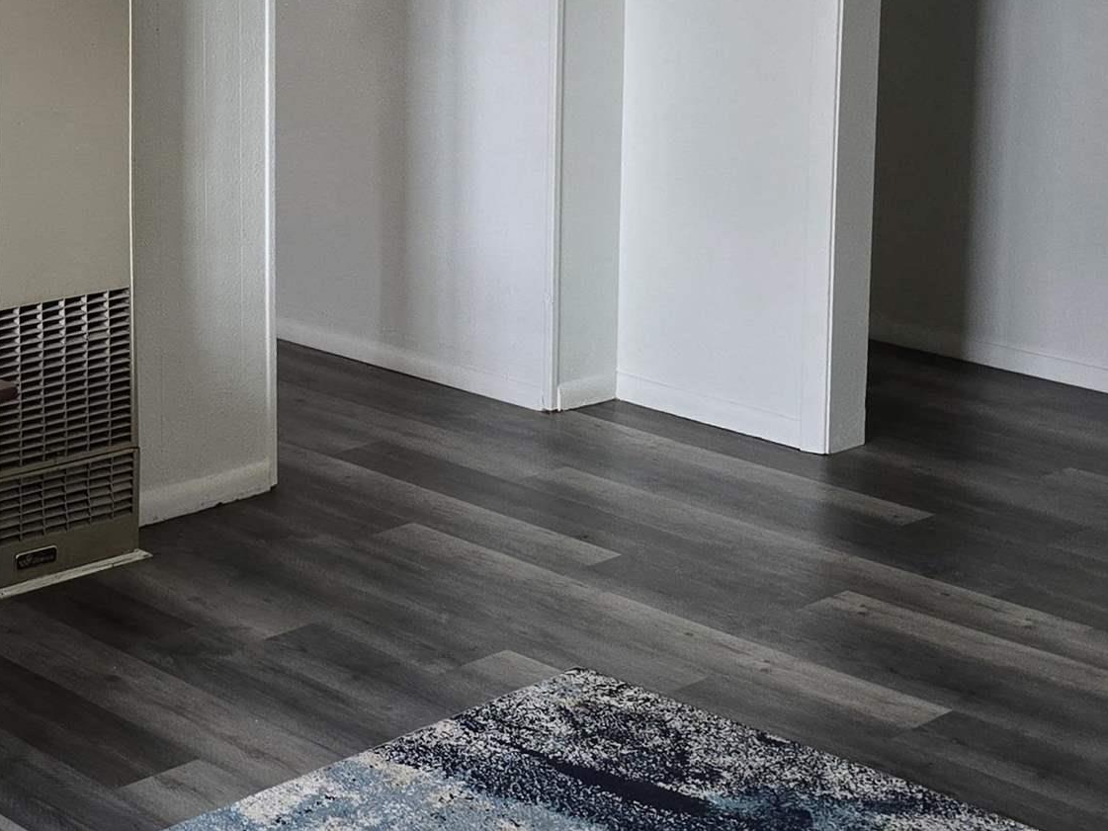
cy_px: 168
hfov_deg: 29.4
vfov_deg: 23.0
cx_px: 105
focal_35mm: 63
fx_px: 2017
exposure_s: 1/120
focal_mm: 6.3
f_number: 1.7
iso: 250
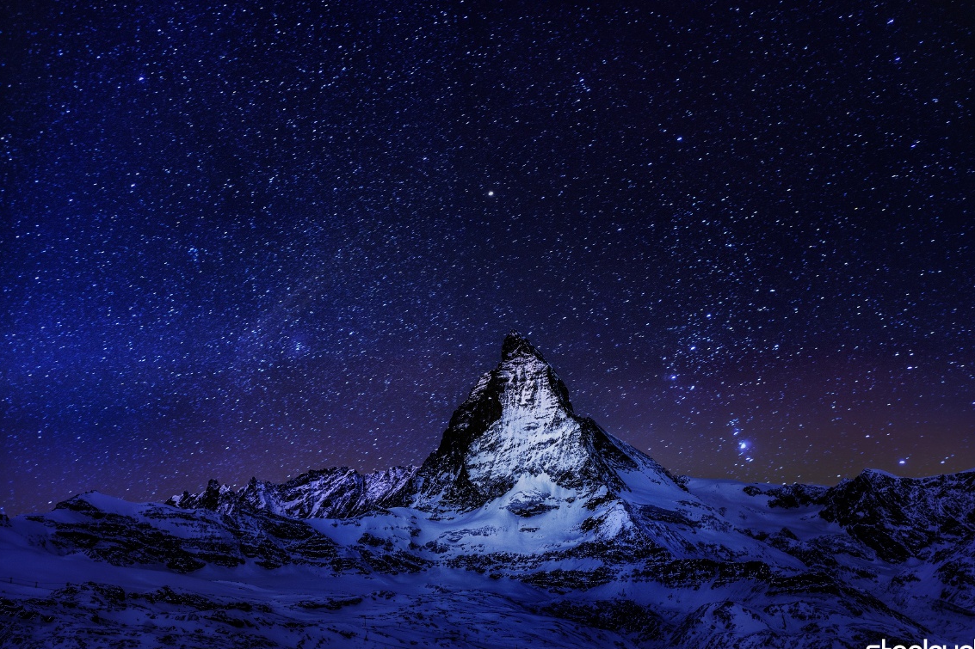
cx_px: 510
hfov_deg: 37.5
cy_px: 329
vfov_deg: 25.5
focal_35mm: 53
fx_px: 1435
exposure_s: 20
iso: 1000
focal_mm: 50
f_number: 2.8
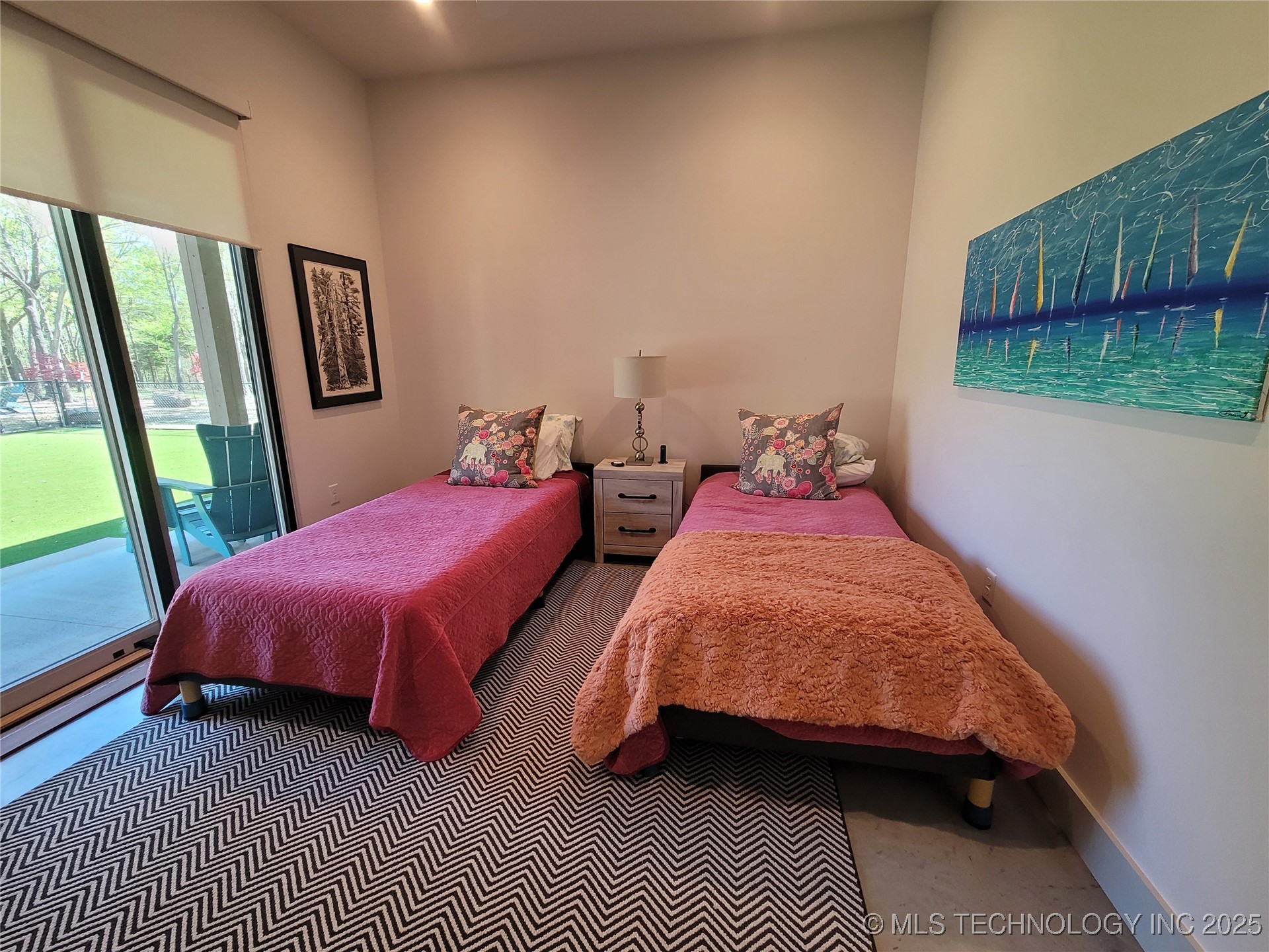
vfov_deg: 89.9
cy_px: 476
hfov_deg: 106.2
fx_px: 477
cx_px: 634
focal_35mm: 13
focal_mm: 2.2
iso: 200
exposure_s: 1/60
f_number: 2.2
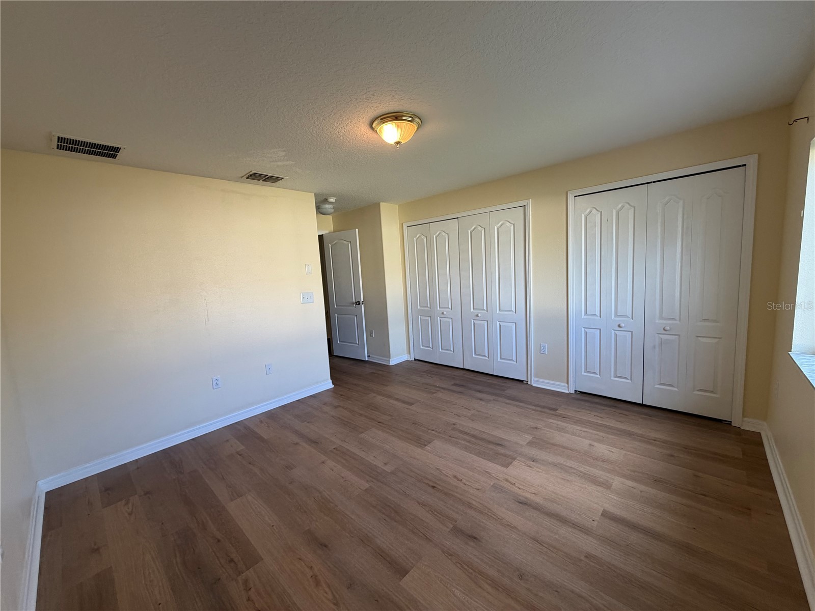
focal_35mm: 14
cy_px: 306
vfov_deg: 85.7
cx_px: 408
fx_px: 330
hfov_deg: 102.1
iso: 160
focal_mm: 2.22
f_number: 2.2
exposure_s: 1/120
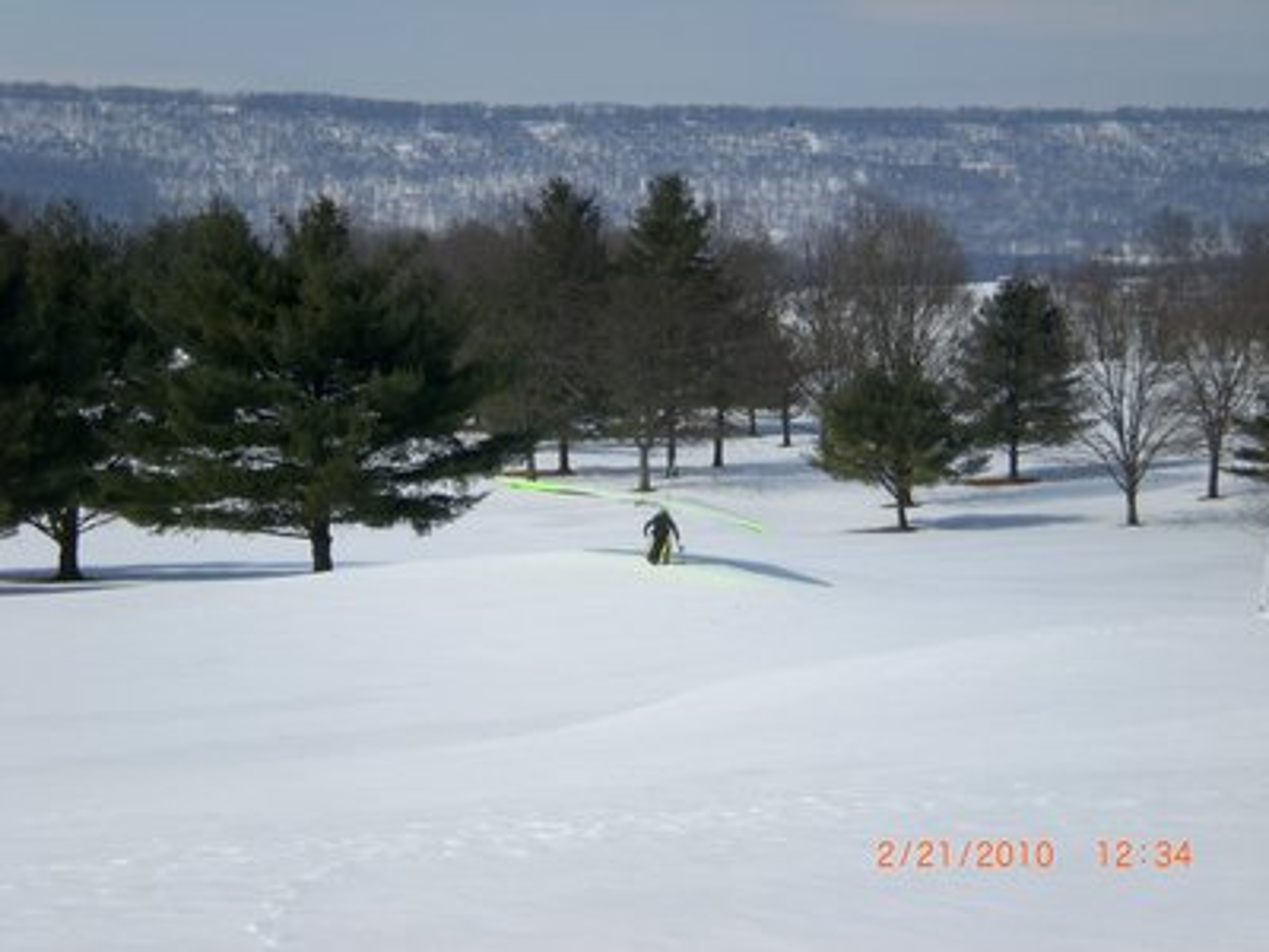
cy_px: 476
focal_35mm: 114
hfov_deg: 17.3
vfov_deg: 13.0
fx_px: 4179
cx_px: 634
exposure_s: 1/400
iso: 50
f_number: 8.4
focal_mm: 18.9
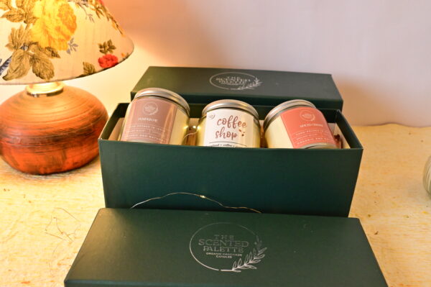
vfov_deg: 37.8
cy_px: 144
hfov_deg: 54.5
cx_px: 216
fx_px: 419
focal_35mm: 35
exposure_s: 1/320
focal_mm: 35
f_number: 7.1
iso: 8000
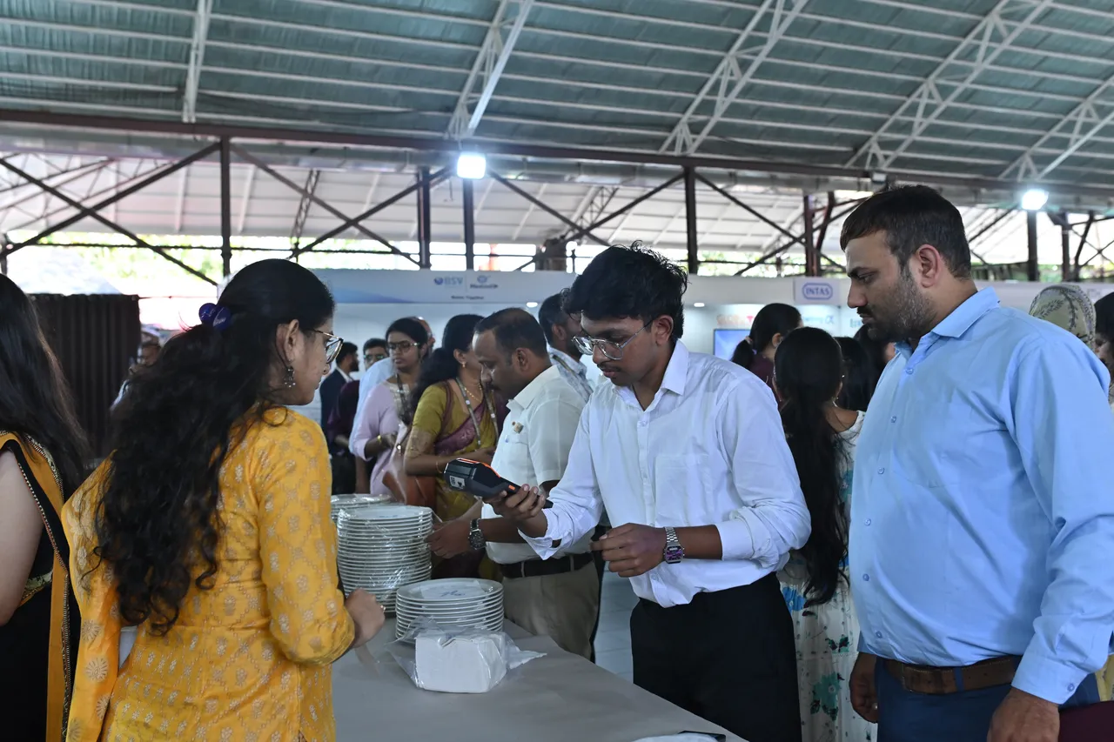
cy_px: 371
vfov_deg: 37.8
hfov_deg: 54.4
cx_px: 557
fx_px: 1083
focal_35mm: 35
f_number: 4.5
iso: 500
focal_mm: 35
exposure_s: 1/125
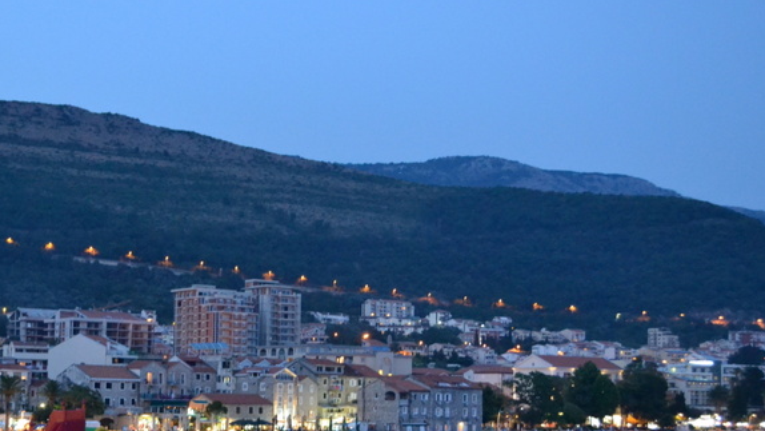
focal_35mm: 57
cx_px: 245
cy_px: 310
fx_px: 1156
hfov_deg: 36.2
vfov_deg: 21.0
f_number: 4.2
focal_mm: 26
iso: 3200
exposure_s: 1/10
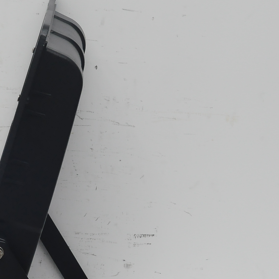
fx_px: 1486
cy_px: 194
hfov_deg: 10.6
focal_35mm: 163
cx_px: 9
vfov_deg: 10.7
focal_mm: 50
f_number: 8
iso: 1000
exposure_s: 1/100
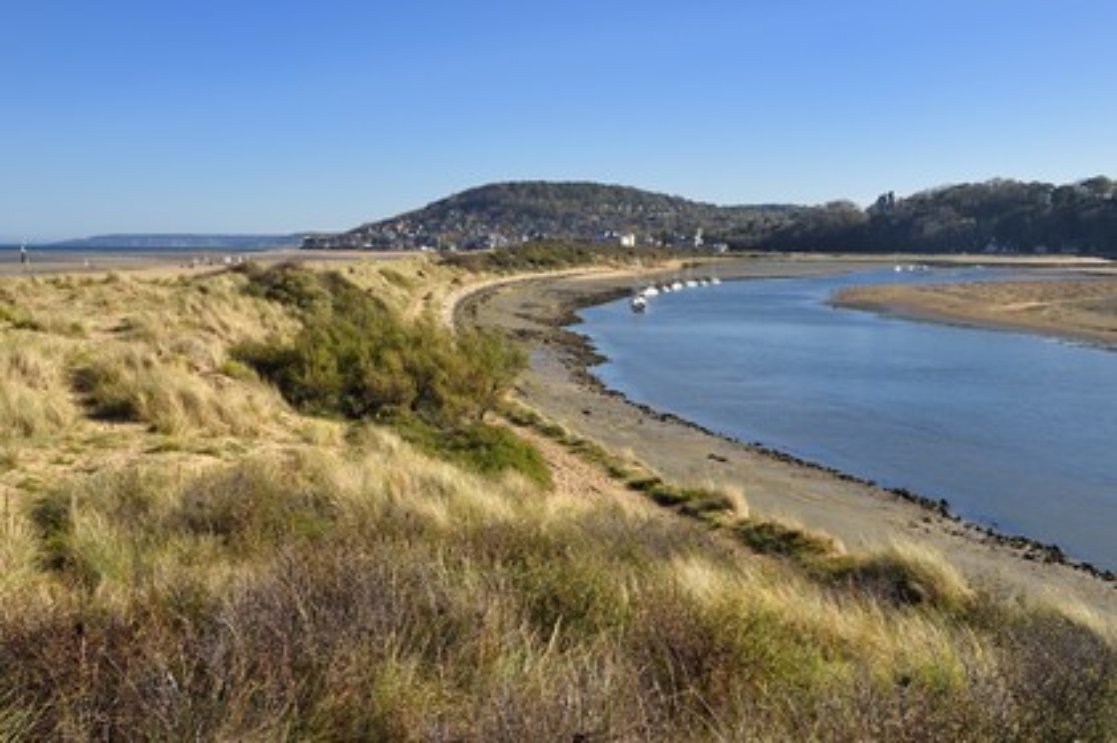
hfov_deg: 46.4
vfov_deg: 31.8
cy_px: 372
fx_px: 1302
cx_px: 558
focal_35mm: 42
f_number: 11
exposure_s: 1/320
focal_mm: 42
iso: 200
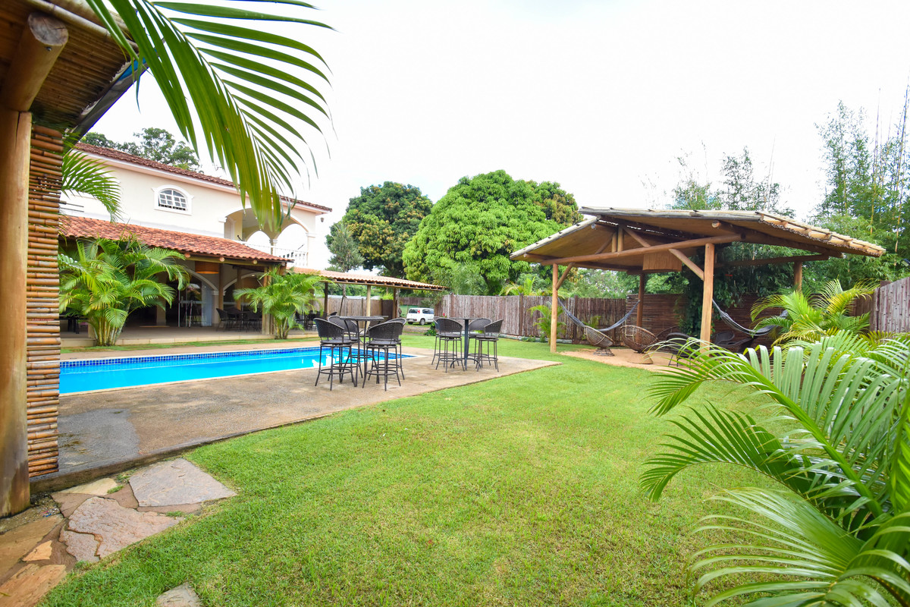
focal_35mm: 15
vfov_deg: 77.3
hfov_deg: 100.4
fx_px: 379
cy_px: 304
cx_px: 455
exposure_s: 1/200
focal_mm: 10
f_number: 7.1
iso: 640
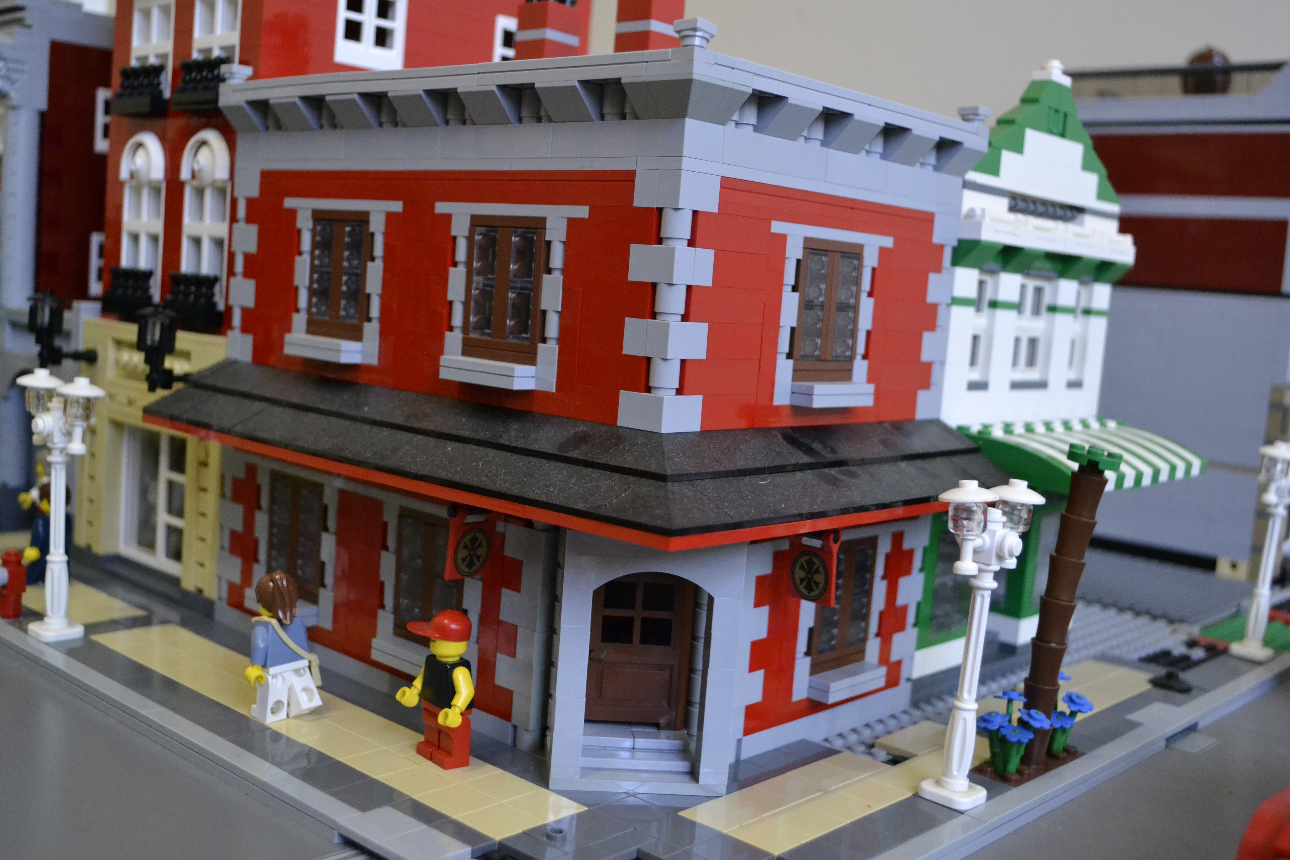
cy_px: 408
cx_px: 623
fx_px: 1362
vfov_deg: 35.0
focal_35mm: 38
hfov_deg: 50.7
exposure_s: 1/60
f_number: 4
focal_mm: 24
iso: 2800
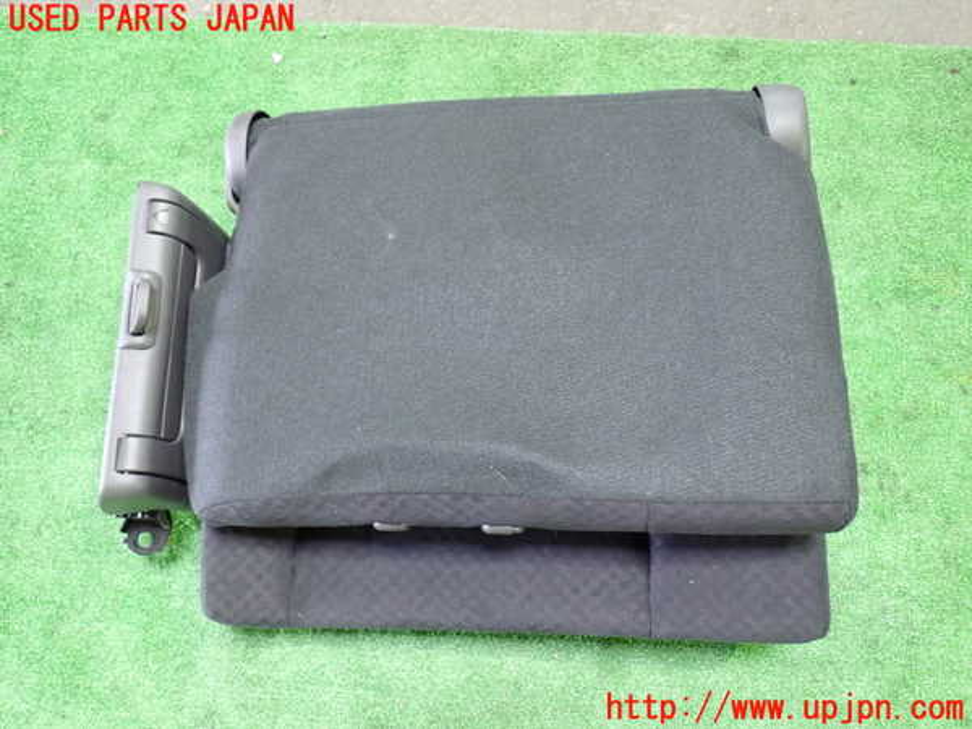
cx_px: 486
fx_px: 842
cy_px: 364
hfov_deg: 60.0
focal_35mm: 30
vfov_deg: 46.8
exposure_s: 1/25
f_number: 2.3
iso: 800
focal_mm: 5.4
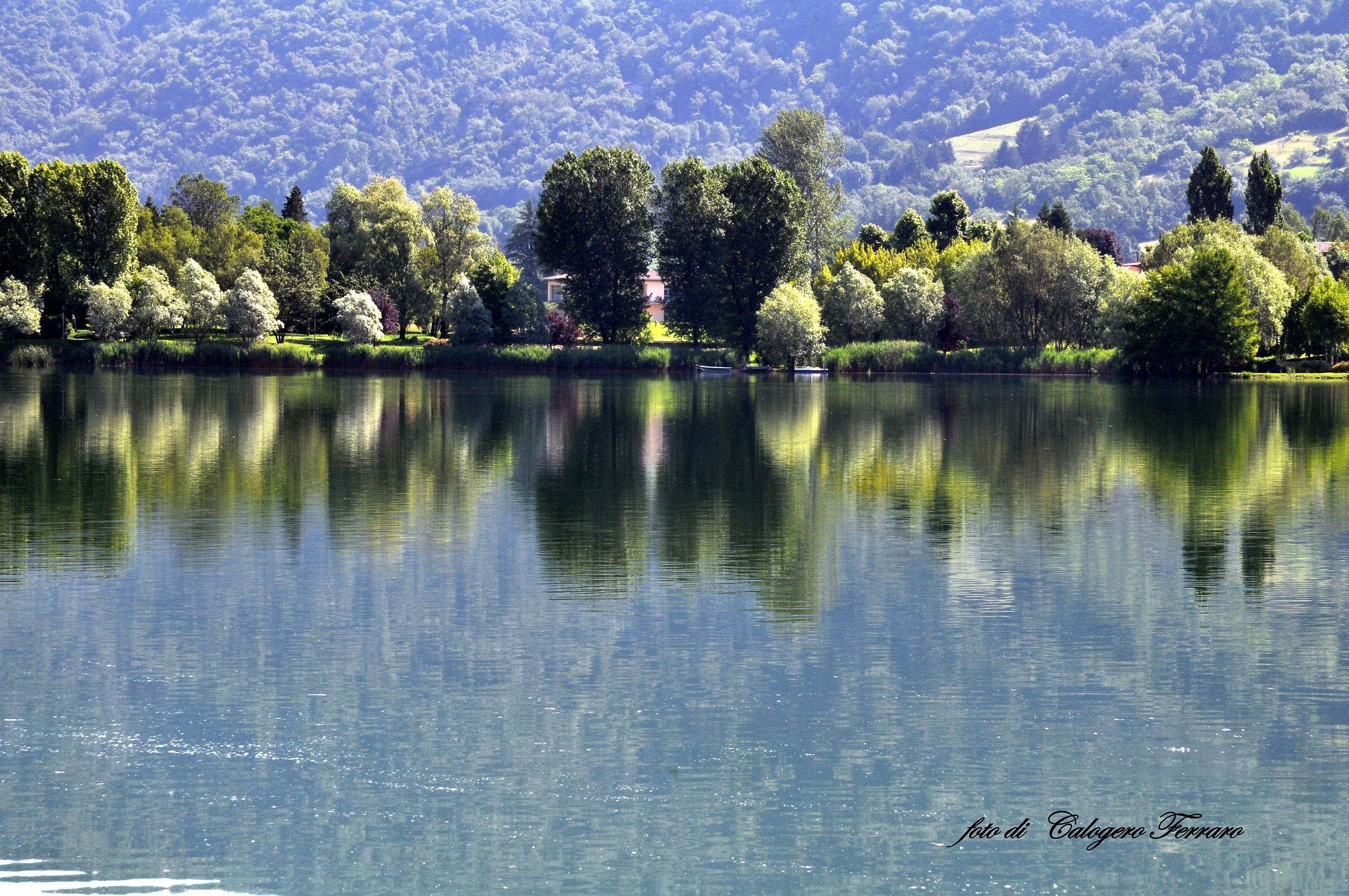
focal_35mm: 128
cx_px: 674
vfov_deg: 10.7
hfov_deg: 16.1
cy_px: 448
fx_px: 4772
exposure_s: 1/125
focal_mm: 85
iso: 200
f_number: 18
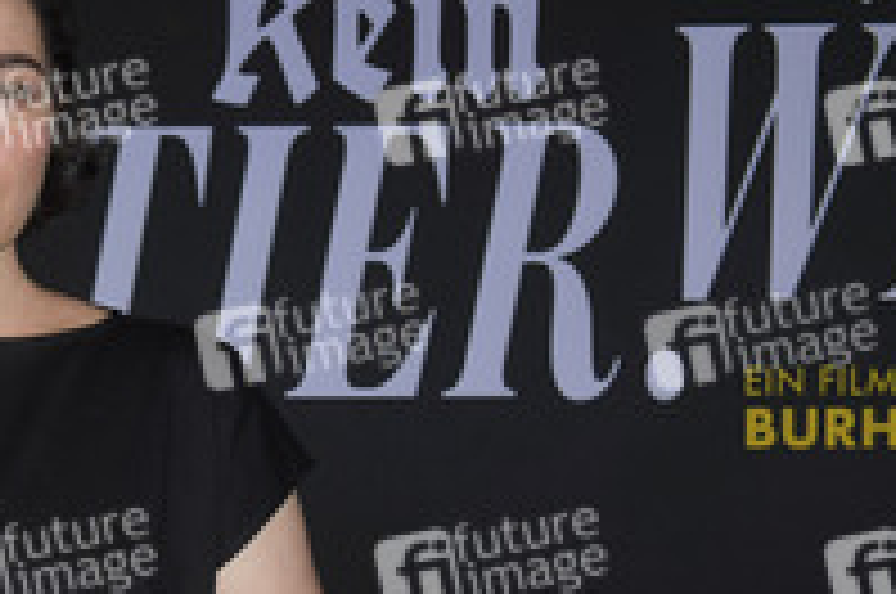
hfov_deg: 19.3
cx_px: -79
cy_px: 450
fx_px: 2535
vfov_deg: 13.3
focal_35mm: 102
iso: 640
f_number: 6.3
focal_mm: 45
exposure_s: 1/200
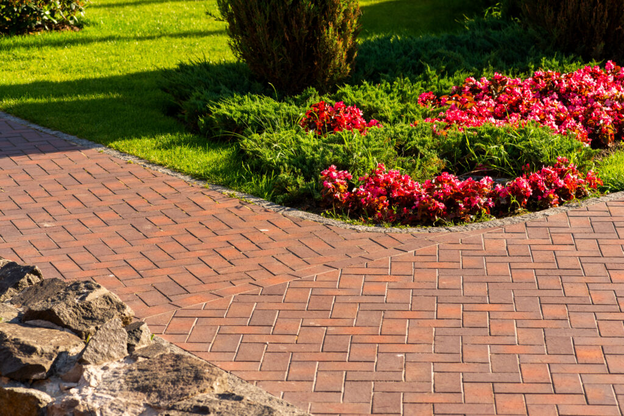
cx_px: 312
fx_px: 1733
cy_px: 208
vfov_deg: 13.7
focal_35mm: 100
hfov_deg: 20.4
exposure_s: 1/400
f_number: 6.3
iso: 200
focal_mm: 100
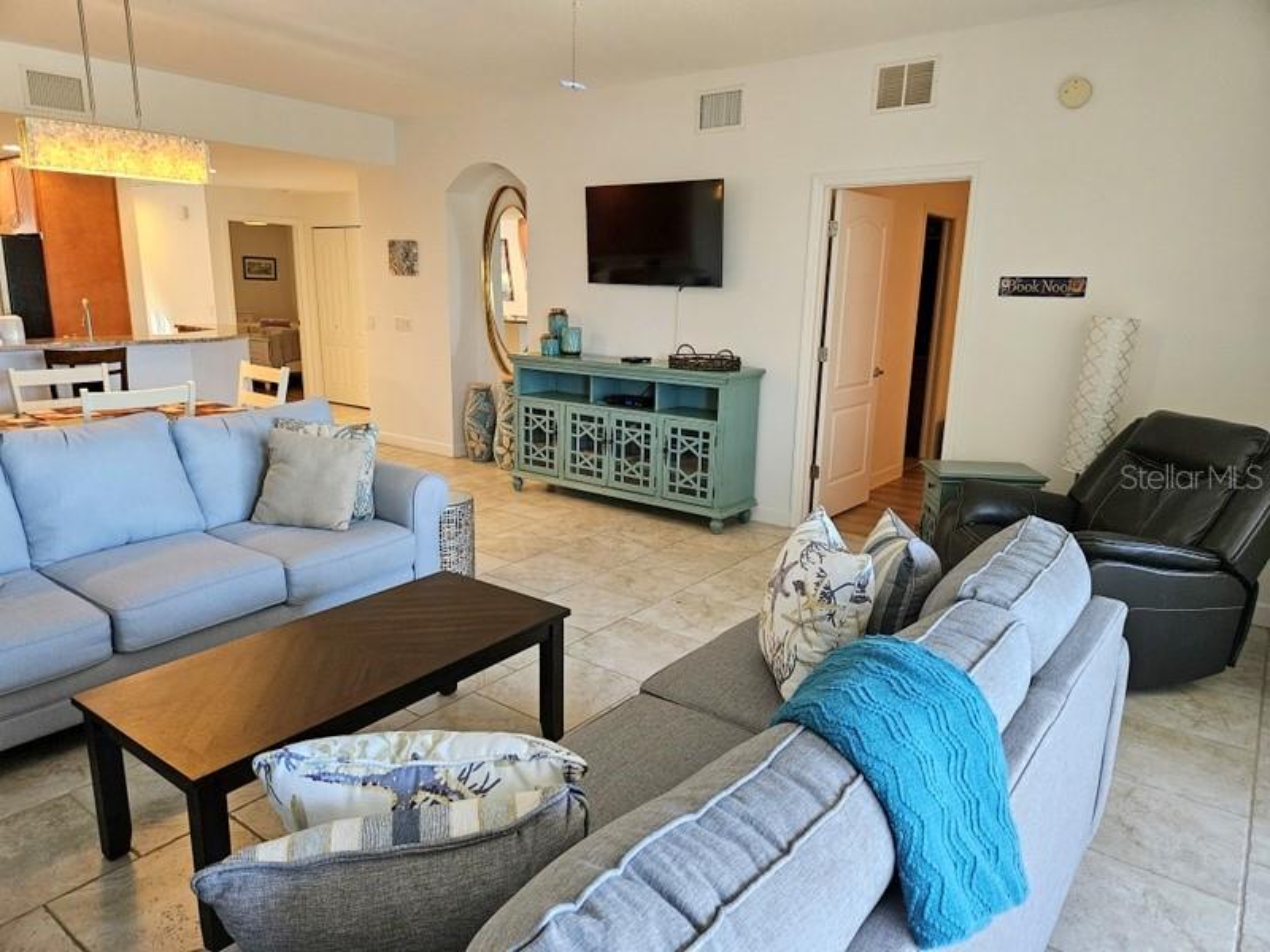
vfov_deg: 58.9
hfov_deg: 73.9
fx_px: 844
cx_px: 635
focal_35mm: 23
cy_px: 476
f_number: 1.8
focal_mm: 5.4
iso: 500
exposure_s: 1/120
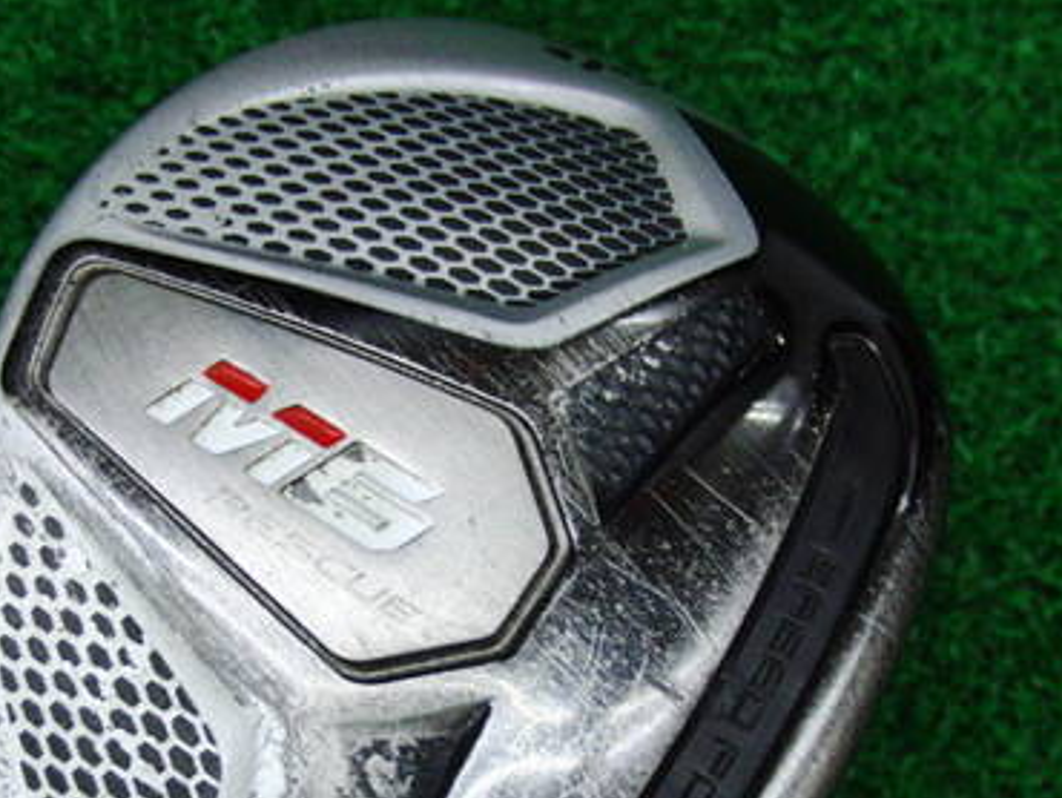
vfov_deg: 22.6
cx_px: 491
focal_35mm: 64
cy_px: 637
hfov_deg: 30.2
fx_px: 1965
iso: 320
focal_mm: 6.42
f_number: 3.6
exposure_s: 1/80
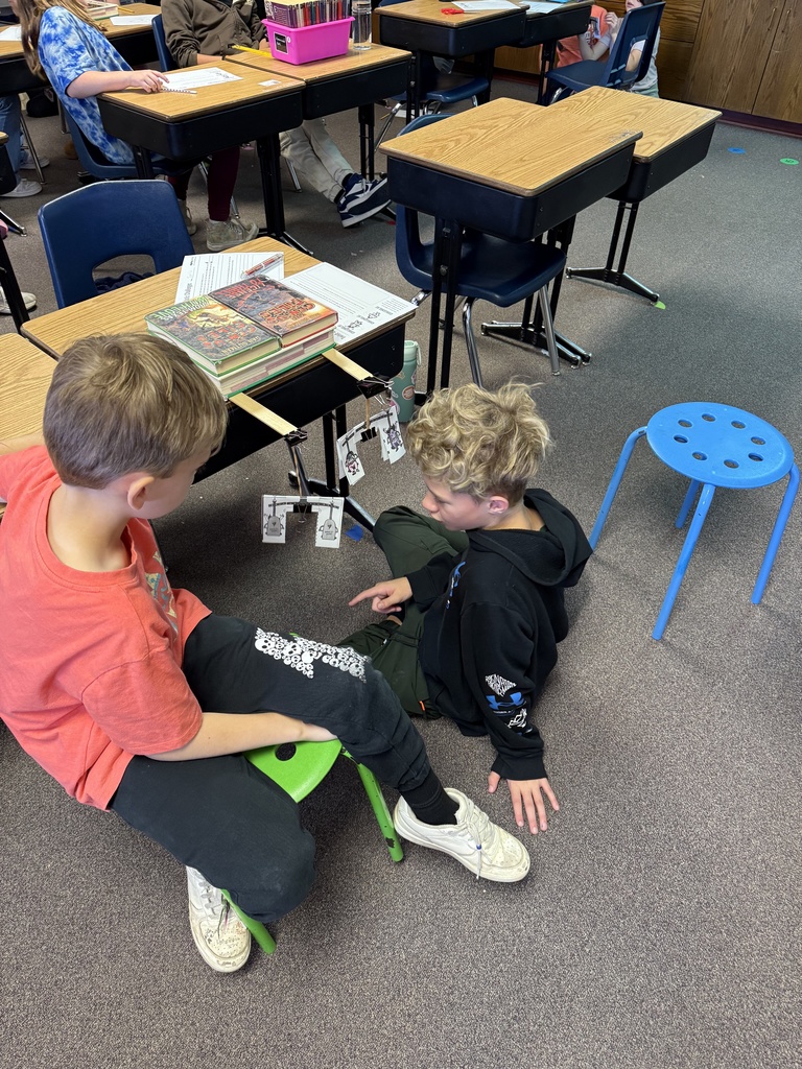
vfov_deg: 71.6
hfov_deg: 56.8
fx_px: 741
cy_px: 534
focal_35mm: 24
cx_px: 401
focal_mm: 6.76
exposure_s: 1/60
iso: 320
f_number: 1.78
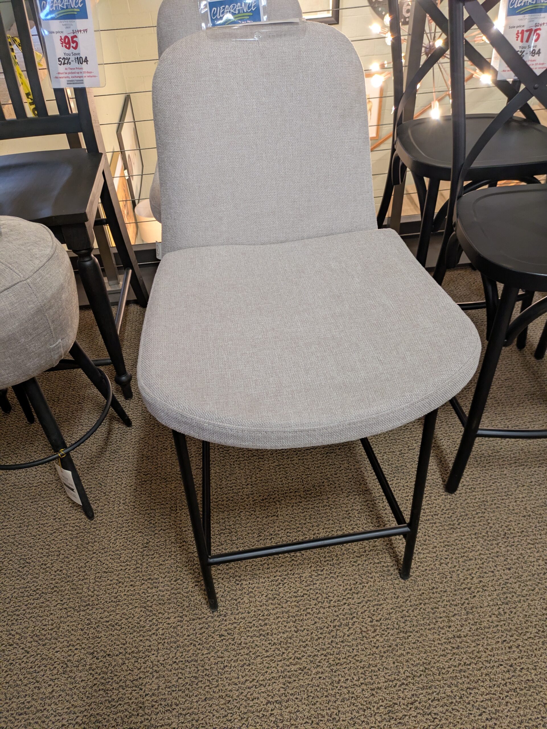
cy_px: 364
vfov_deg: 69.4
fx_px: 526
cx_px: 274
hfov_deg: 54.9
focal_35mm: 25
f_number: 1.89
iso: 165
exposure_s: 1/24
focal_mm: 5.43
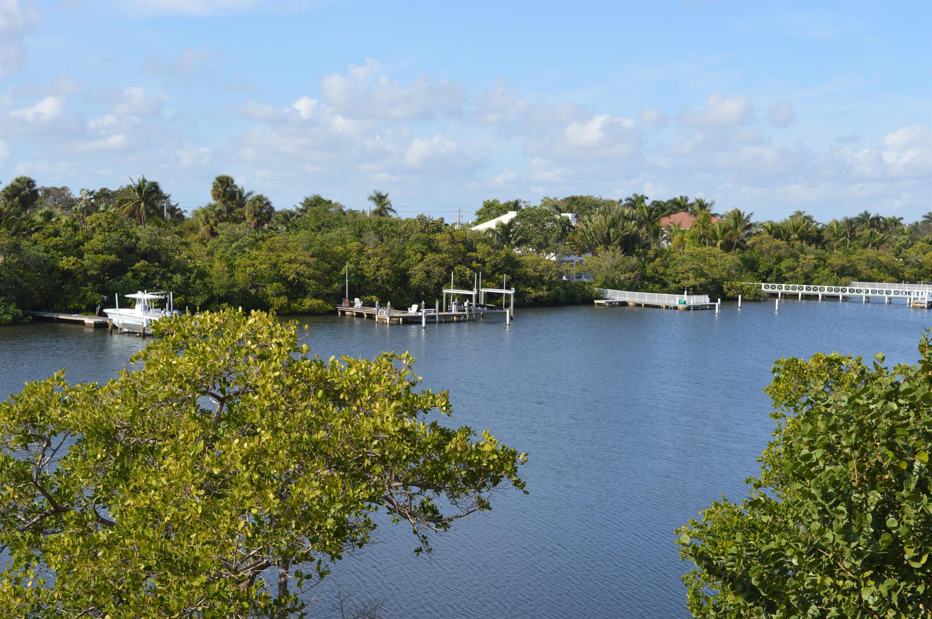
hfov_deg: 38.9
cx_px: 466
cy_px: 310
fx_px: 1319
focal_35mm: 51
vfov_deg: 26.4
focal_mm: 34
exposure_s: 1/250
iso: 100
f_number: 8
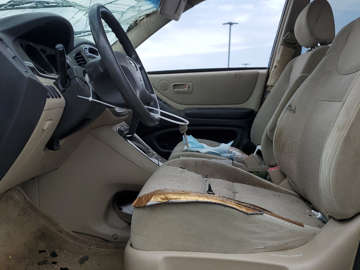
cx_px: 148
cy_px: 123
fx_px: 354
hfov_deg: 53.7
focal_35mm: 34
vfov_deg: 41.8
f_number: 1.5
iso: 50
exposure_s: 1/2500
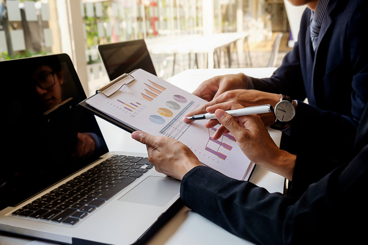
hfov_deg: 48.5
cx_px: 184
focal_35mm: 40
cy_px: 122
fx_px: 409
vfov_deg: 33.4
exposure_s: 1/180
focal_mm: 26.5
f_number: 4.5
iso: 400
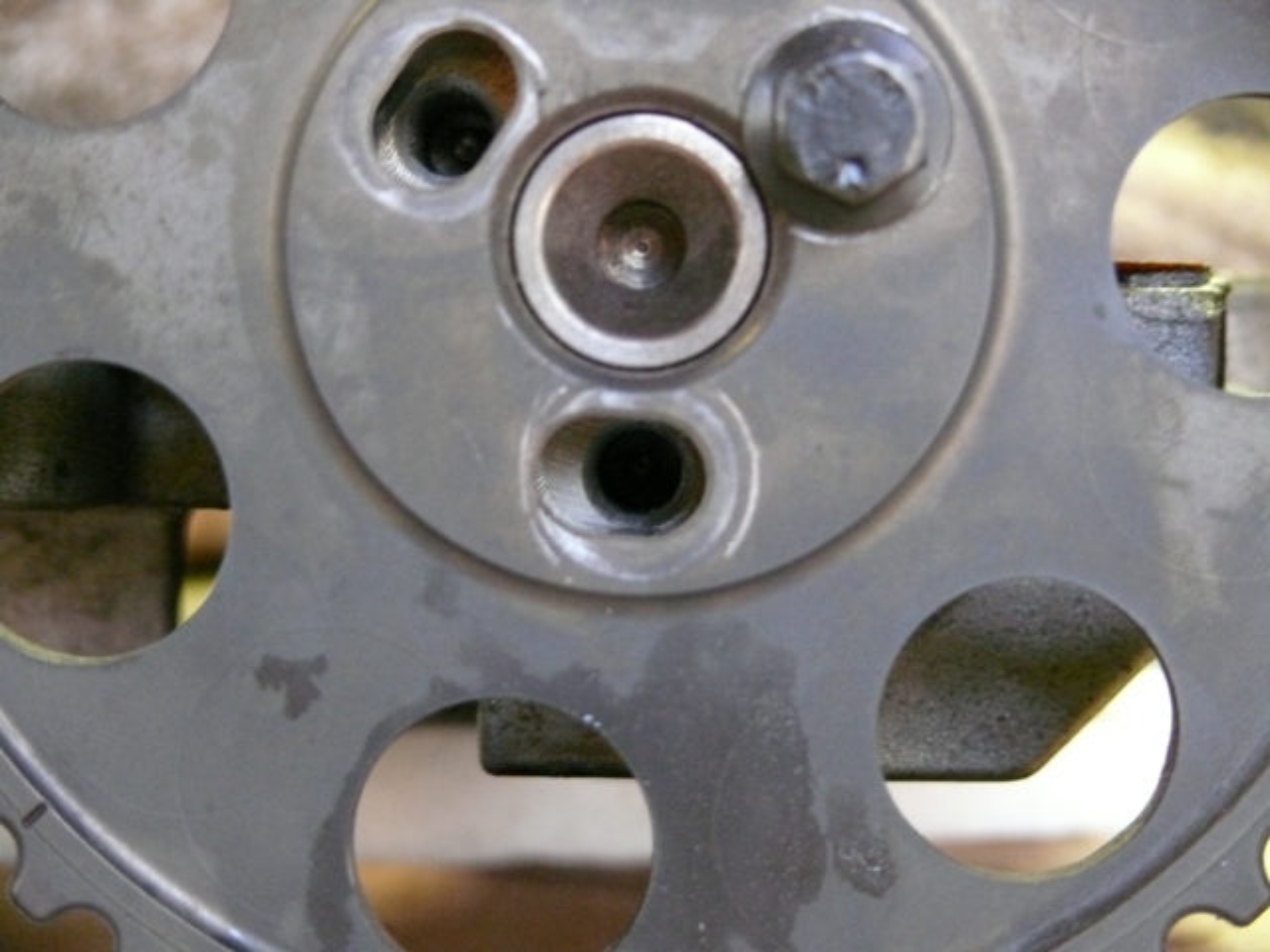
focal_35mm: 113
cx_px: 635
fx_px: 4146
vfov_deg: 13.1
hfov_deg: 17.4
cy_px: 476
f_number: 3.6
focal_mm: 23.8
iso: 800
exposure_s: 1/20
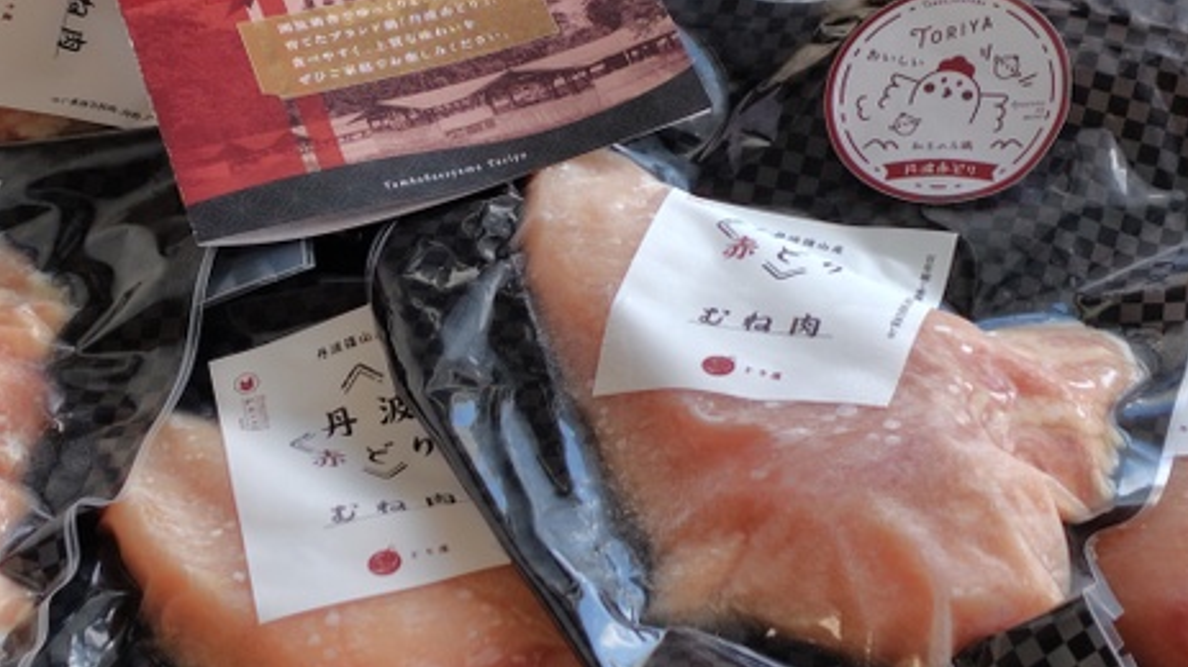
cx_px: 590
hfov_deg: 71.9
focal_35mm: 26
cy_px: 272
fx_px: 819
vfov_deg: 44.1
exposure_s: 1/100
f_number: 1.9
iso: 62
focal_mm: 5.6
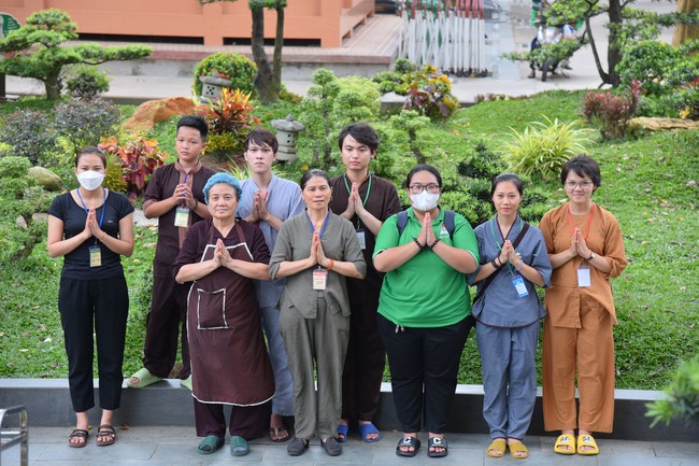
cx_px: 350
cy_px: 233
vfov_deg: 14.4
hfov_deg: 21.5
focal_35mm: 95
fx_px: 1844
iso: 100
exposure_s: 1/160
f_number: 5.6
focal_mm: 95
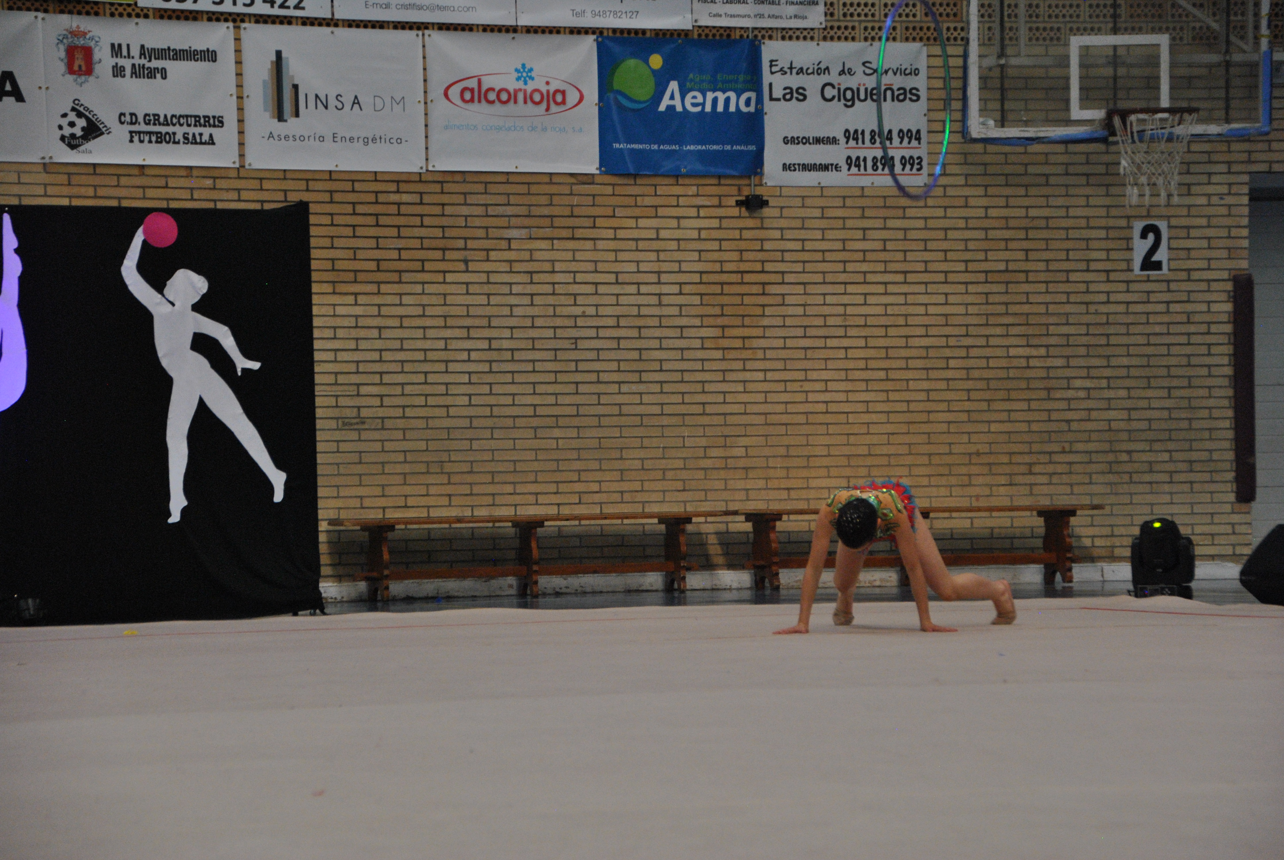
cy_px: 430
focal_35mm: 129
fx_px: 4606
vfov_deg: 10.7
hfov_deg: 15.9
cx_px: 642
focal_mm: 86
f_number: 5.3
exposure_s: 1/250
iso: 800
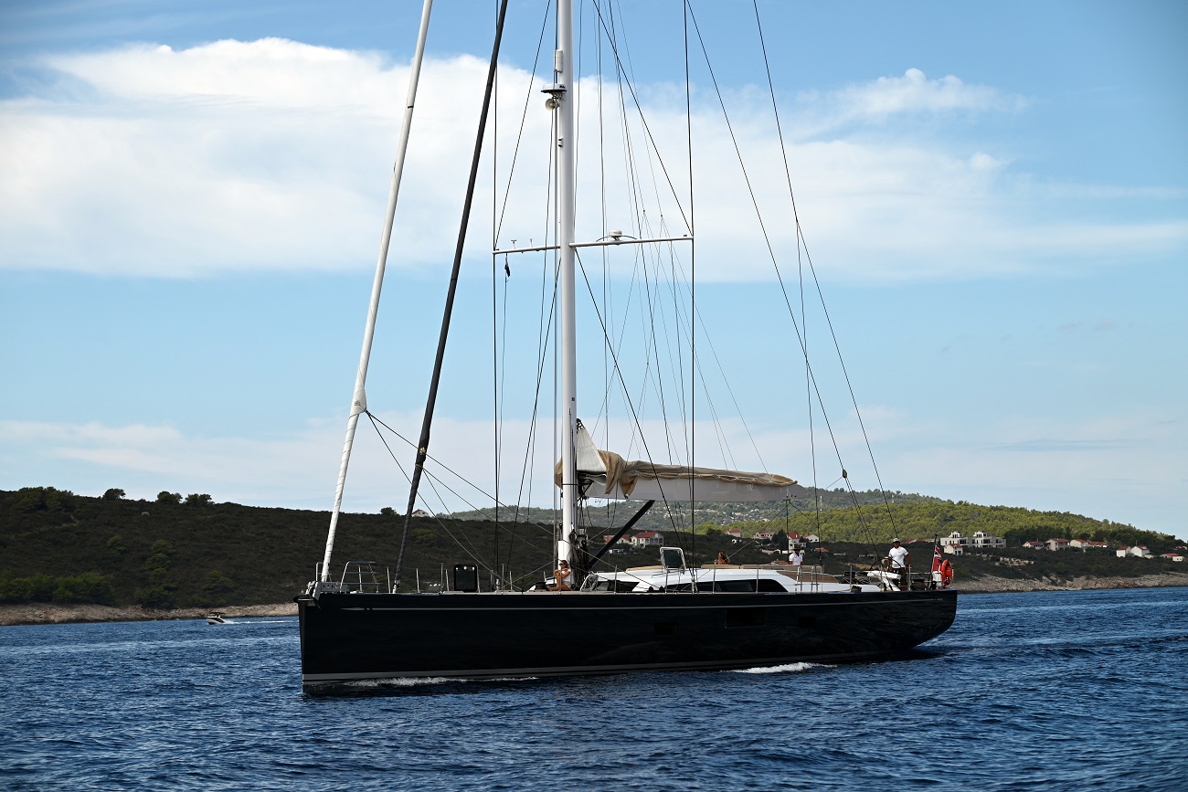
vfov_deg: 11.8
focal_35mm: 116
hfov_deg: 17.6
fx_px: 3828
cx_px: 594
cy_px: 396
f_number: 7.1
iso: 100
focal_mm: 116
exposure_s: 1/800
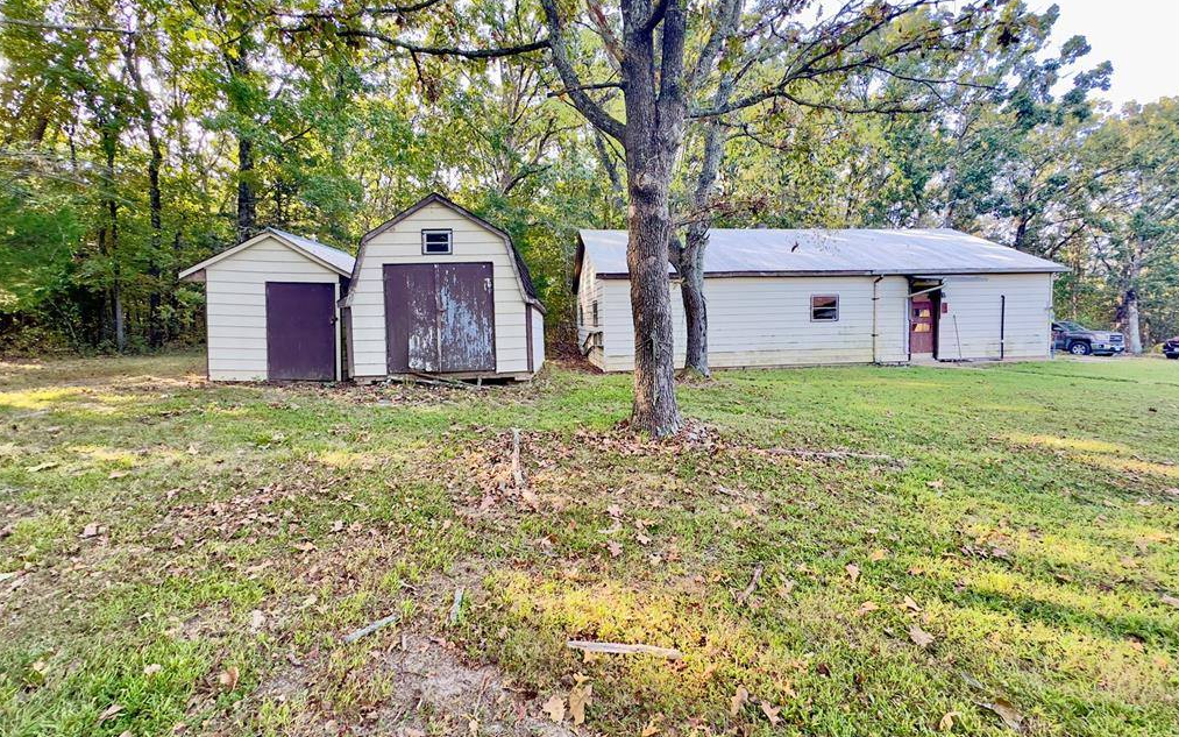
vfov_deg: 74.7
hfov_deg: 101.5
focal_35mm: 15
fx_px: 482
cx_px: 589
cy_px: 347
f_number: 2.2
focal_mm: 2.22
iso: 125
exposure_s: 1/99
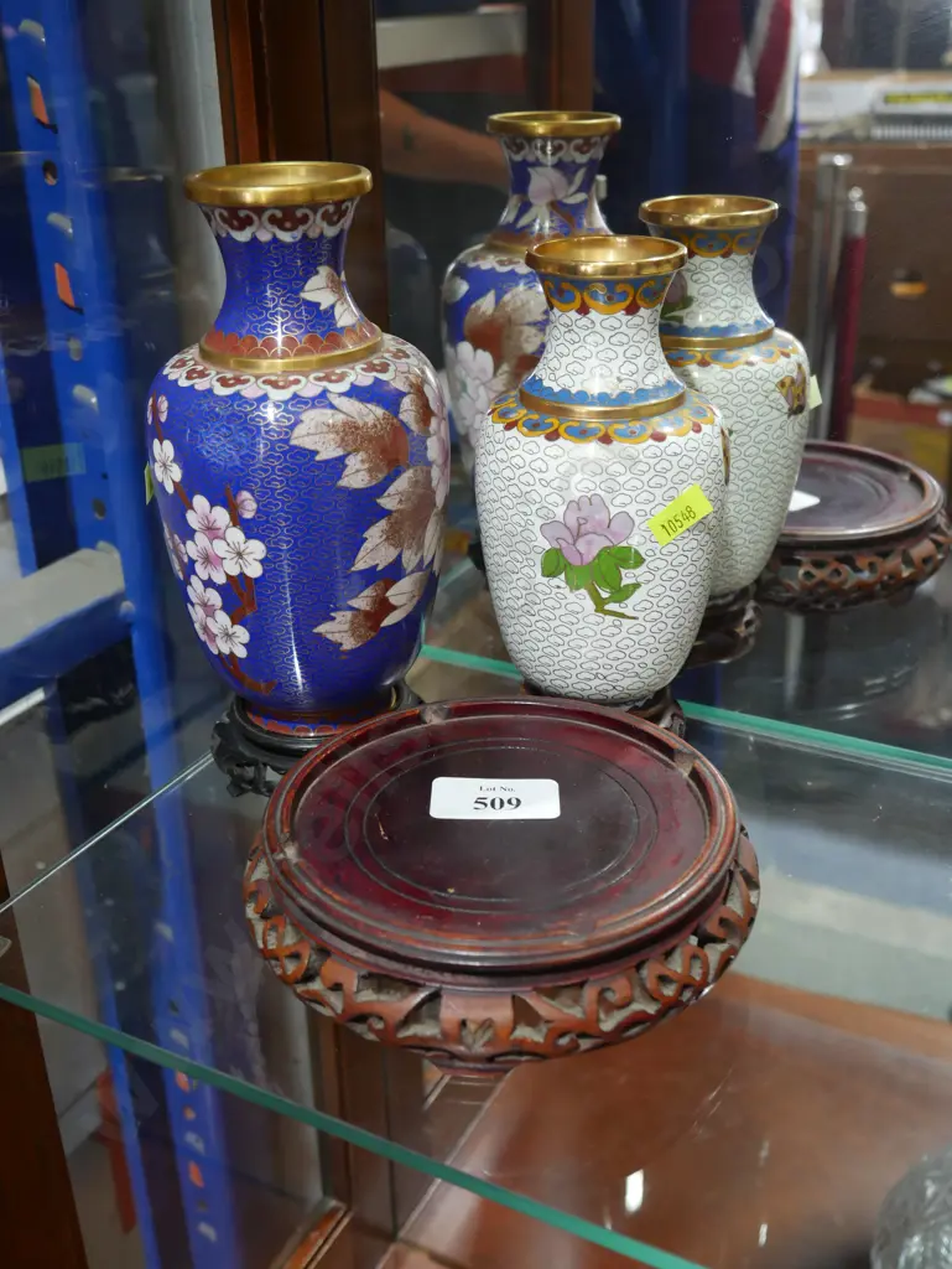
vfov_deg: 51.3
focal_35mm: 36
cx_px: 476
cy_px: 634
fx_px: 1319
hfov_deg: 39.7
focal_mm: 18
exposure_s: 1/60
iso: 640
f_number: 4
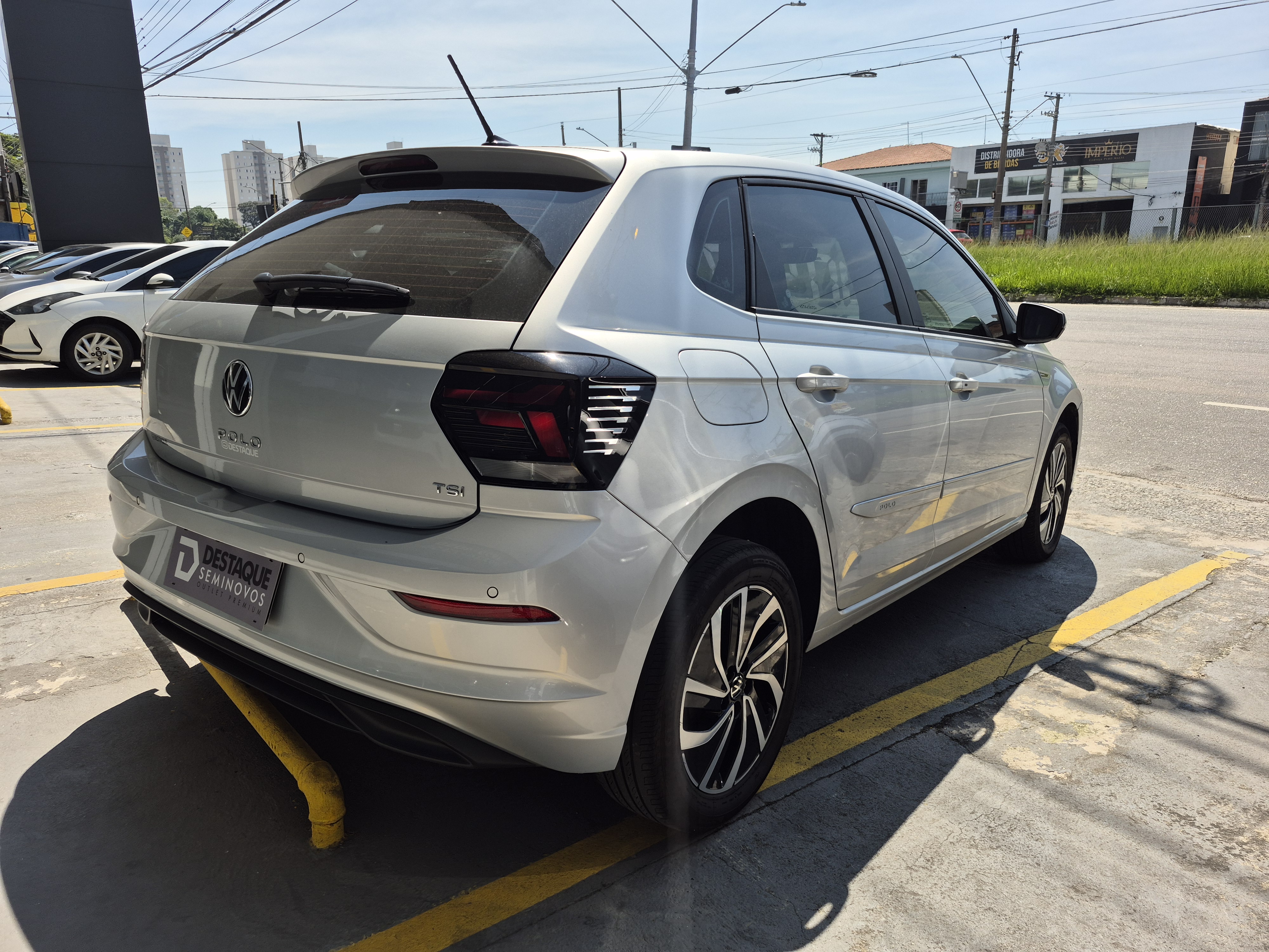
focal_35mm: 23
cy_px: 476
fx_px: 843
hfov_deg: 73.9
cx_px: 634
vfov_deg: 58.9
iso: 25
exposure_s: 1/2048
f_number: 1.8
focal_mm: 5.4
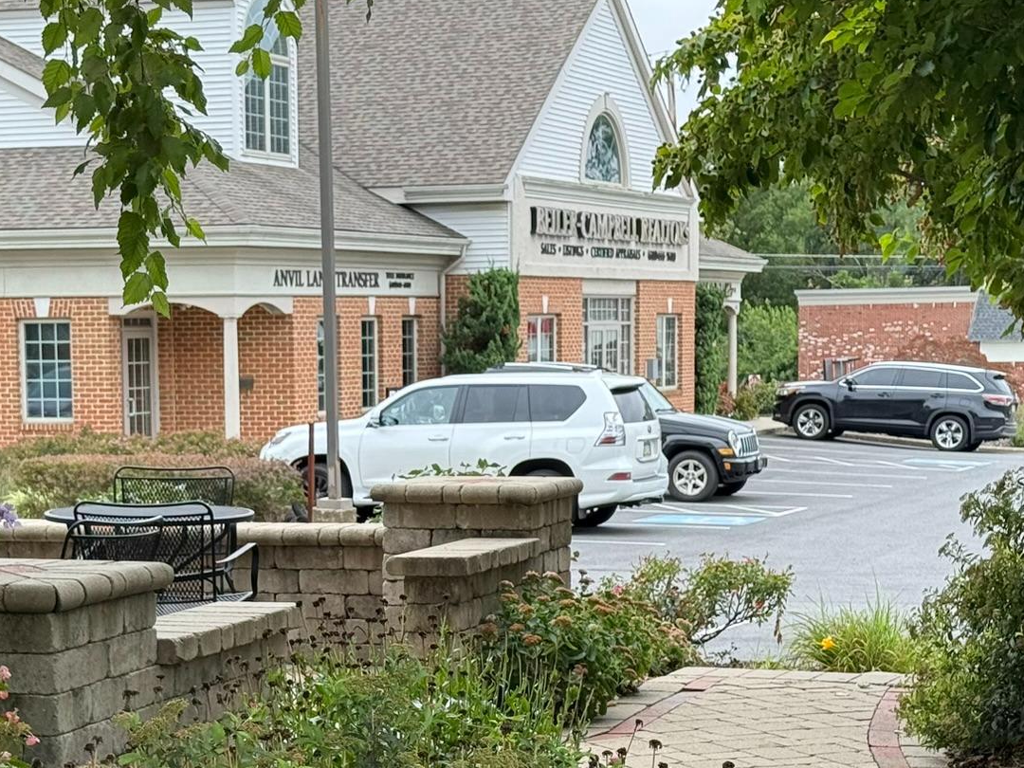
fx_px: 2692
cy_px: 616
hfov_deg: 21.5
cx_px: 390
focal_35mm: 91
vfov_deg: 16.1
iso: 64
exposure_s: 1/373
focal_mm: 6.76
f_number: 1.78
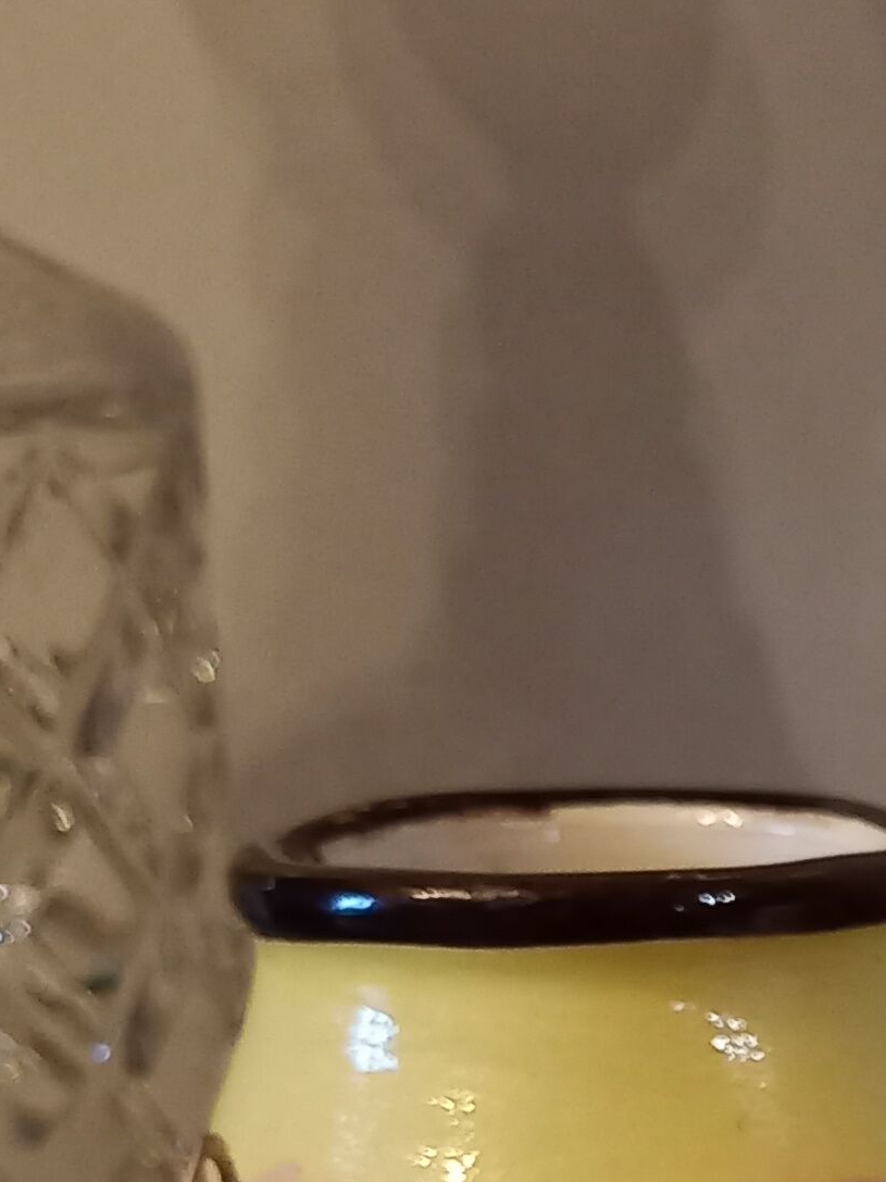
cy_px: 1528
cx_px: 1471
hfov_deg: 14.5
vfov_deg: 19.7
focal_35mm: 92
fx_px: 3140
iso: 640
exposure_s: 1/20
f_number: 1.8
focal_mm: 4.65
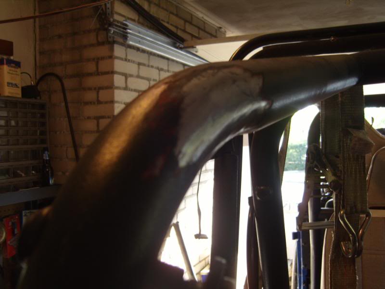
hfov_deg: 52.6
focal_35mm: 35
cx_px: 192
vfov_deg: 40.7
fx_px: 389
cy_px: 144
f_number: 2.8
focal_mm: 7.4
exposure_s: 1/30
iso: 85
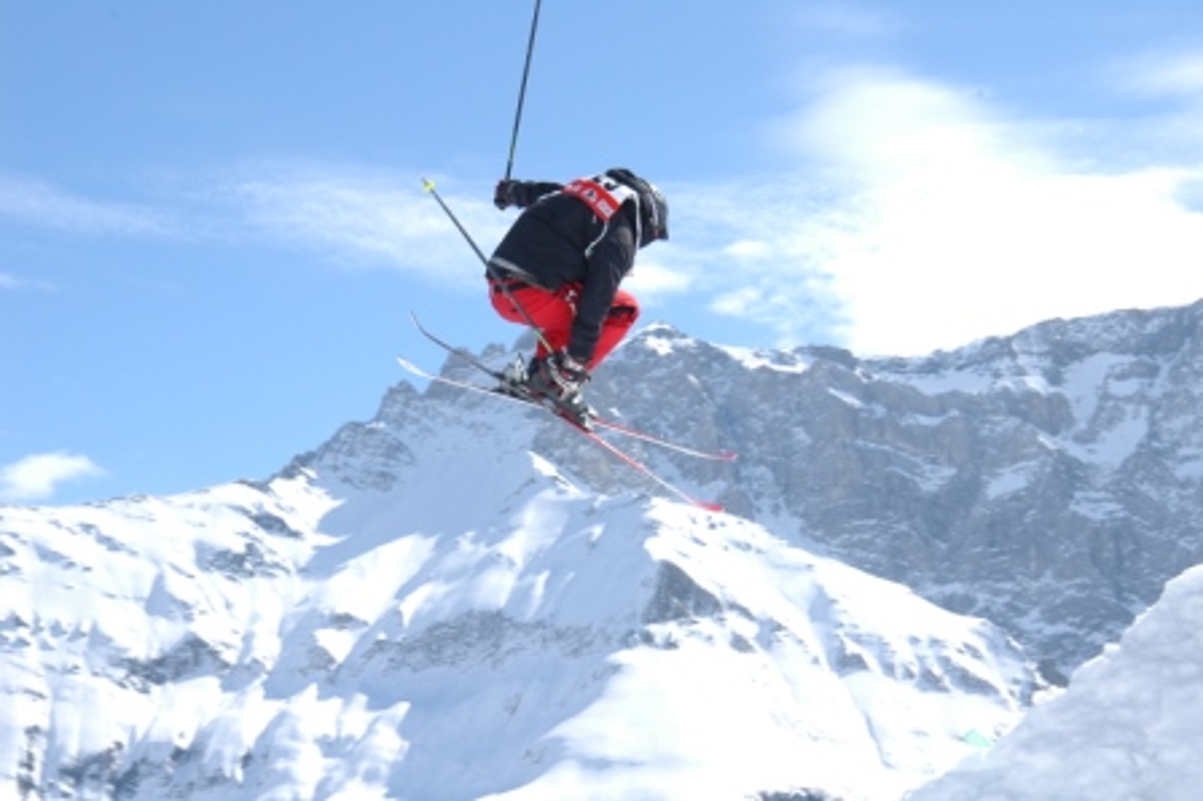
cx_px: 602
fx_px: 2605
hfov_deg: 26.0
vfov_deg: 17.5
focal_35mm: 78
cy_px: 400
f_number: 11
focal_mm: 52
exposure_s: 1/500
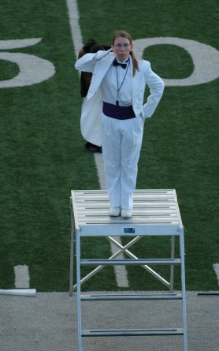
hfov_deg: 3.2
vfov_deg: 5.1
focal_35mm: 412
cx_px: 116
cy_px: 136
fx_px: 3936
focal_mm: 200
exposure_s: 1/800
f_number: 2.8
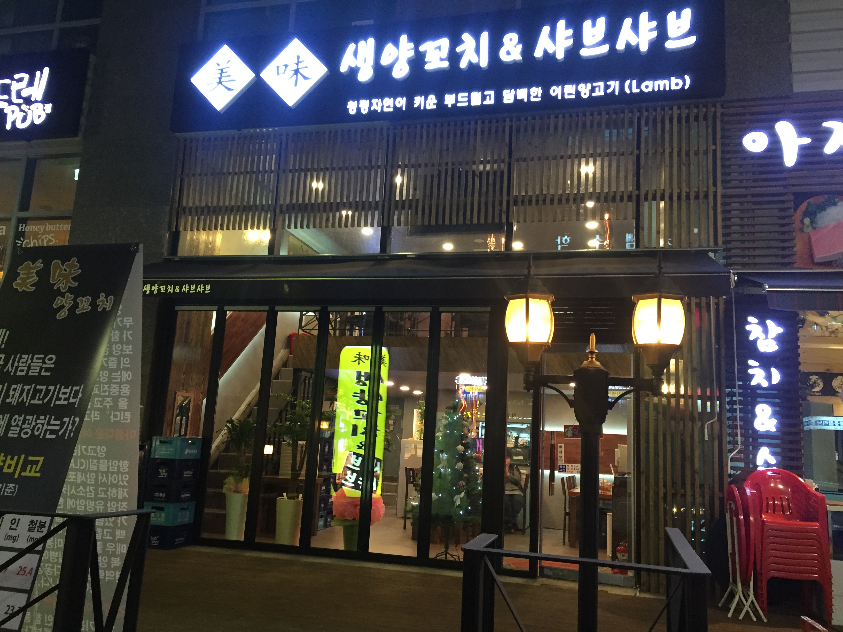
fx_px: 706
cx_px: 422
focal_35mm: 29
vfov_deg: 48.2
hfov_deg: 61.7
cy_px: 316
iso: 200
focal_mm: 4.15
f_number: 2.2
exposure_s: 1/30
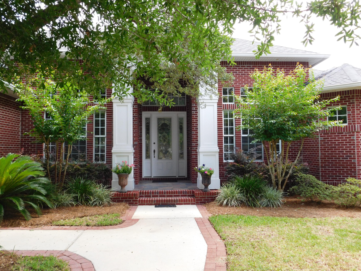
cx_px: 180
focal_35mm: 30
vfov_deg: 46.8
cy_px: 136
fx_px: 313
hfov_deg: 60.0
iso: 125
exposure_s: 1/200
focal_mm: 5.3
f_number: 3.2
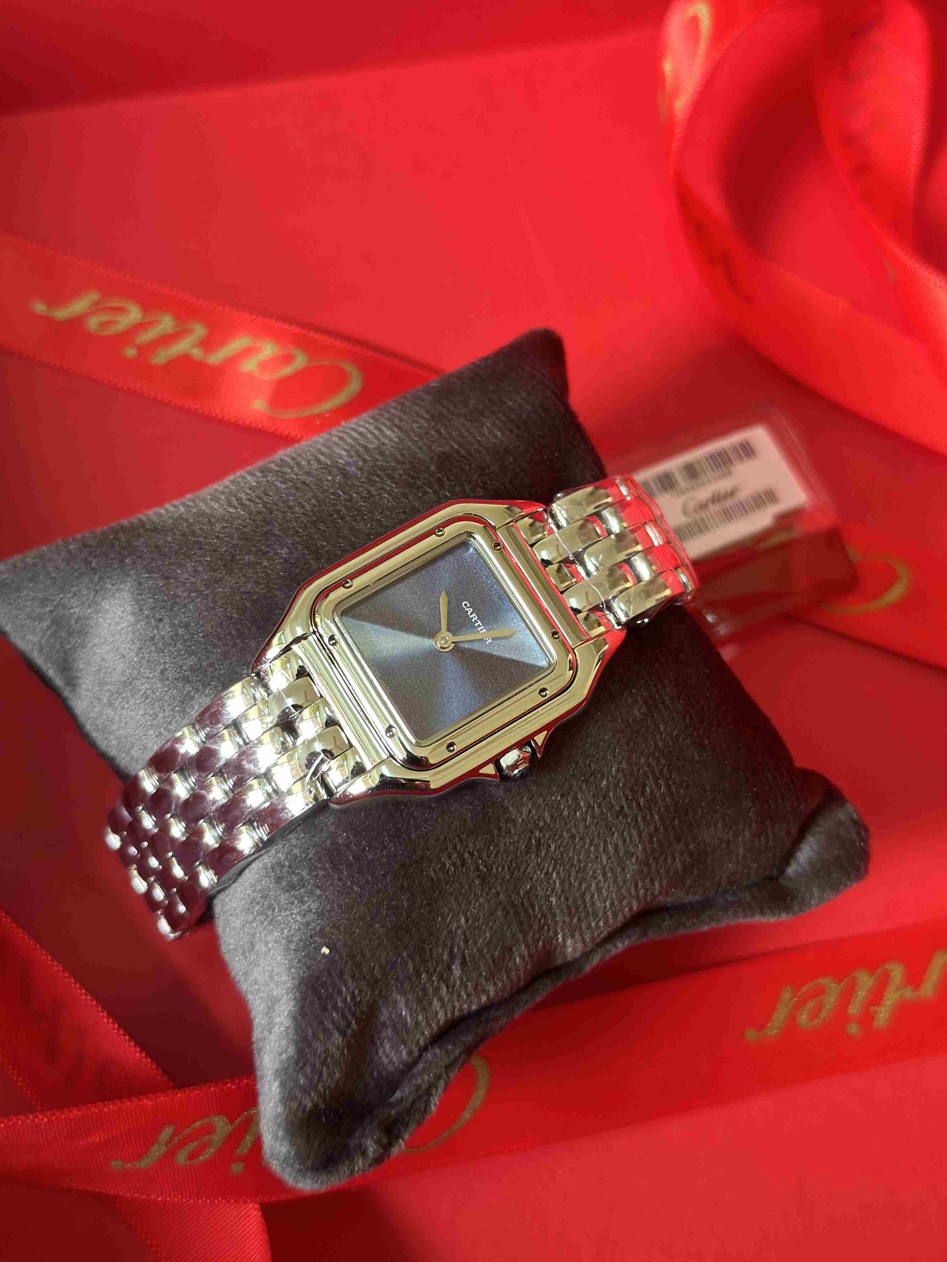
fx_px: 1751
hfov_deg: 30.3
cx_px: 474
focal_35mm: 48
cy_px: 631
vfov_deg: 39.7
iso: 200
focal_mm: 6.86
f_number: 1.78
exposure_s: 1/60
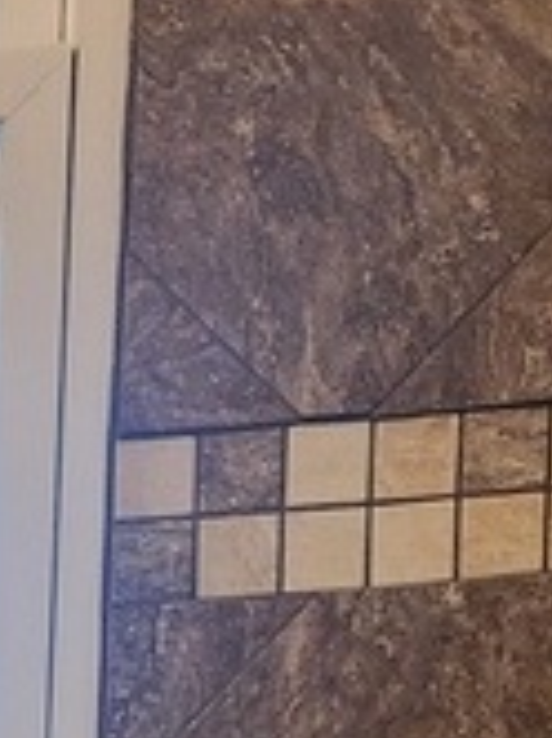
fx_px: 3198
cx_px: -846
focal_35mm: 150
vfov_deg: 11.3
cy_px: 1703
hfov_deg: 8.8
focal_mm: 5.4
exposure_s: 1/120
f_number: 1.8
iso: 250
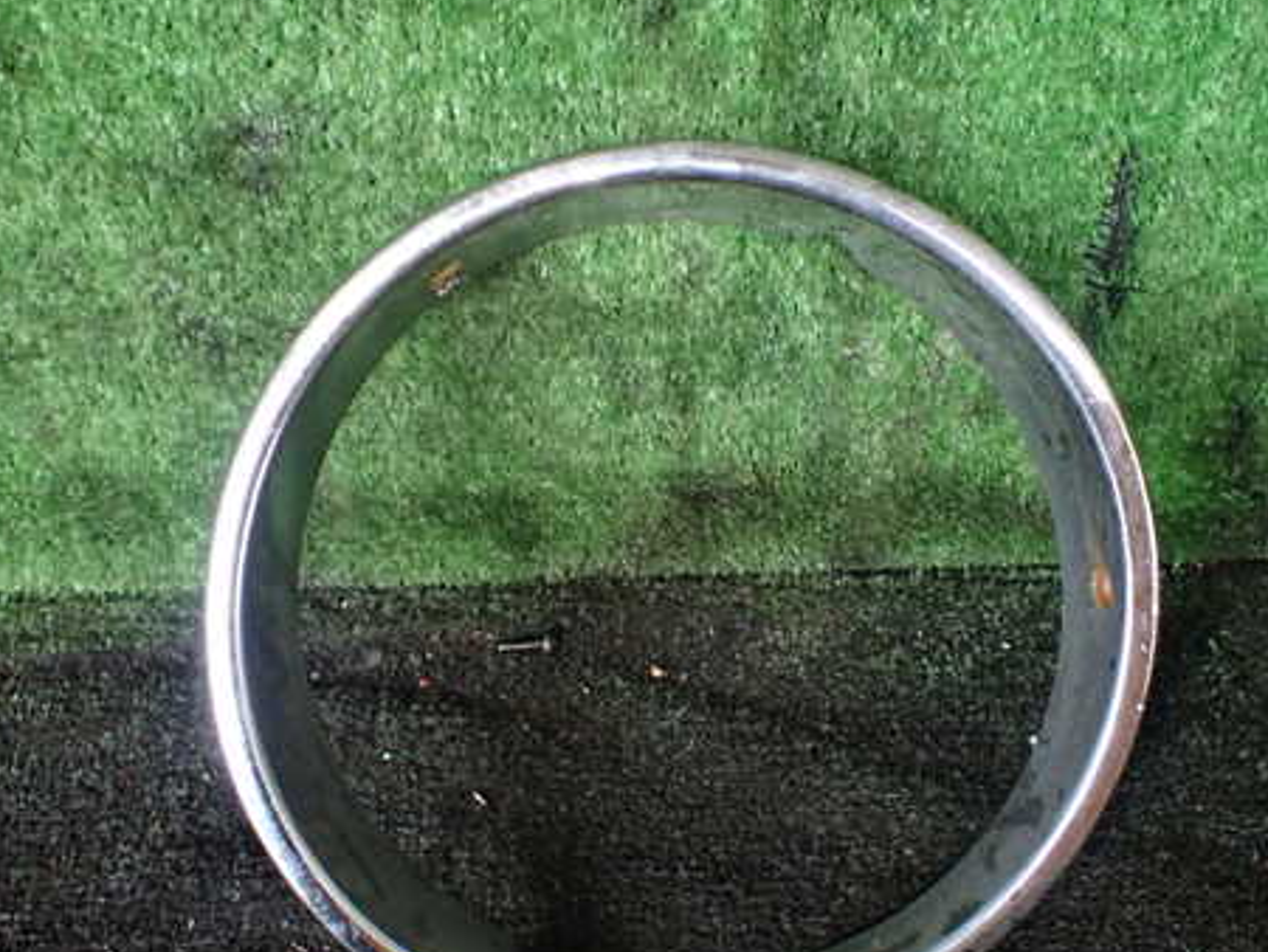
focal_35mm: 40
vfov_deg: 36.0
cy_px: 521
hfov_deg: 46.7
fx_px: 1466
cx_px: 679
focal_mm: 5.4
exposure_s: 1/125
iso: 800
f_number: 2.3
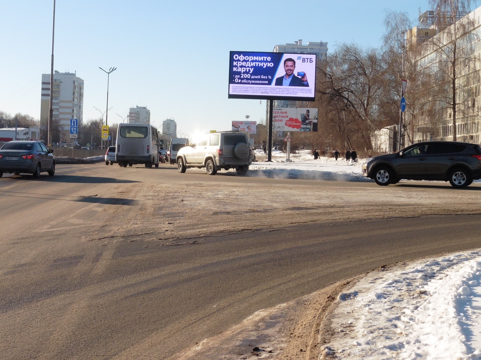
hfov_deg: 33.2
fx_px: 806
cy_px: 145
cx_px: 197
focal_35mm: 58
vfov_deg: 25.2
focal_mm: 7.9
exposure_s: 1/800
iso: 100
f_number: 5
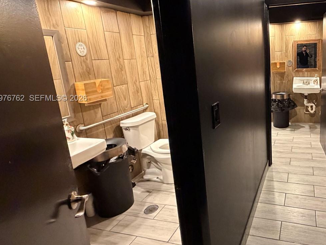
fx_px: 217
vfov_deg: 58.4
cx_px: 251
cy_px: 99
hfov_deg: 68.4
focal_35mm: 23
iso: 1000
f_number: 2.2
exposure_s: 1/60
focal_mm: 2.22
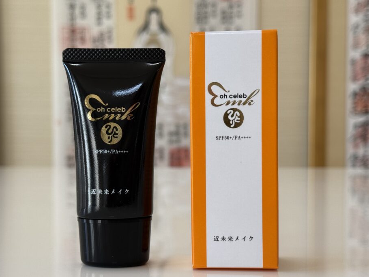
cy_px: 148
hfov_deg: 35.5
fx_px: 576
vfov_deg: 27.0
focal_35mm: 54
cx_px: 179
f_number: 1.78
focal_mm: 6.76
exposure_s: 1/250
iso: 64
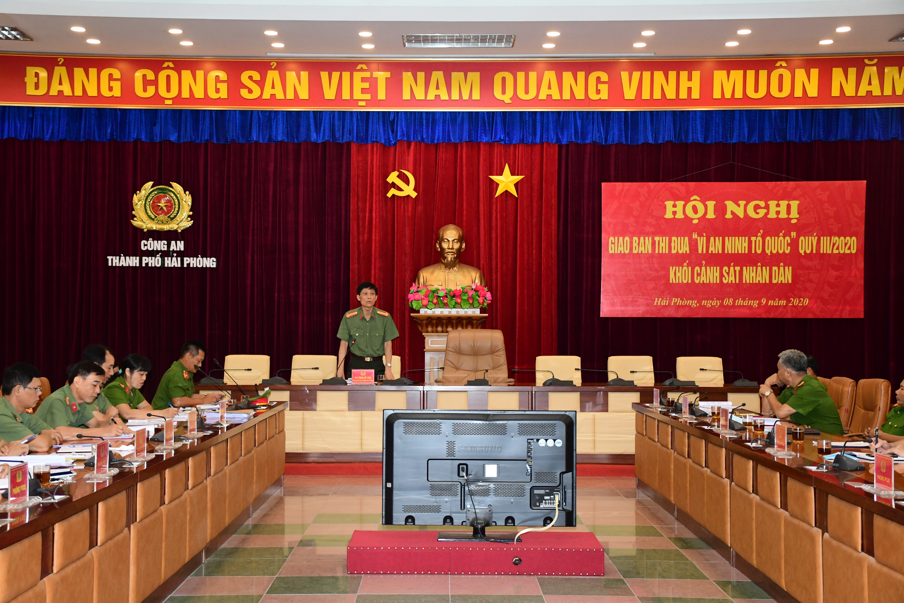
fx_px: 1318
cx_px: 452
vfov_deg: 25.8
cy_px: 302
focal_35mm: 52
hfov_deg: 37.9
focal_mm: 35
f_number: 5
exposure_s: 1/200
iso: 2000
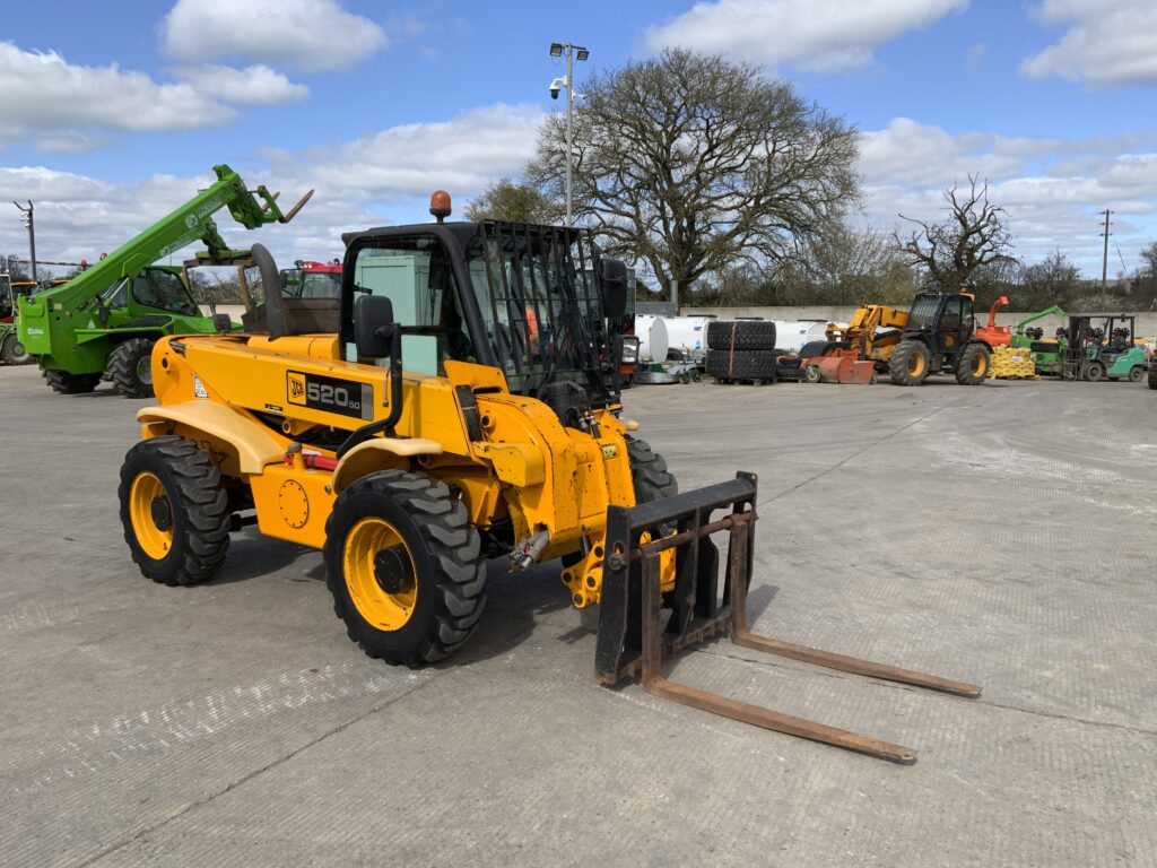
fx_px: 969
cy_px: 434
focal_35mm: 29
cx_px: 578
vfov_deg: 48.2
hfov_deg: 61.7
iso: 16
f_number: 1.8
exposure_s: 1/1675
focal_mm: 3
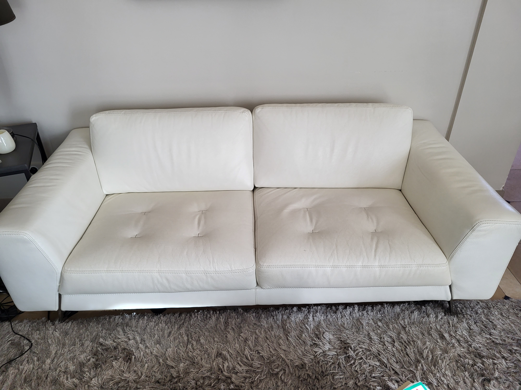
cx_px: 260
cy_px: 195
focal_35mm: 26
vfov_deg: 53.1
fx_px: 391
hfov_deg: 67.3
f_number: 1.8
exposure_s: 1/100
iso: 200
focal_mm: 5.4
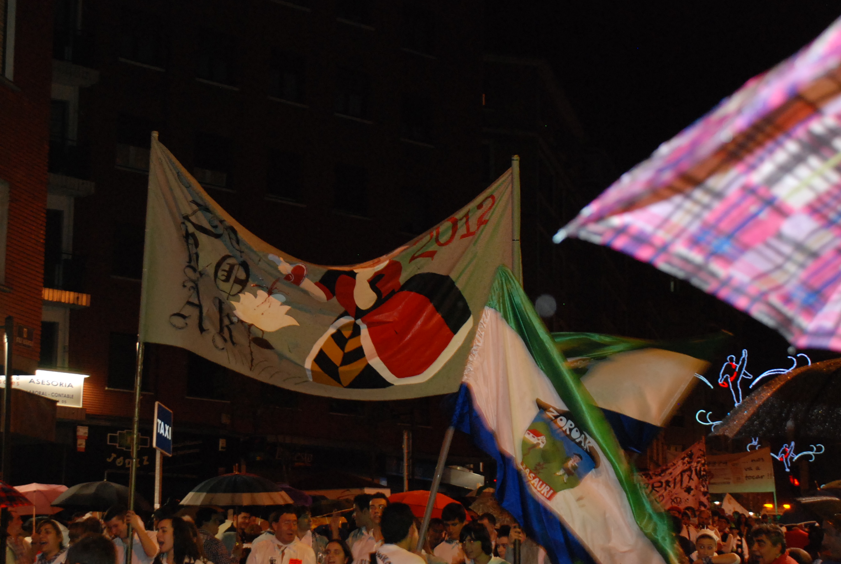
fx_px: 1592
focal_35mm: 68
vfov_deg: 20.1
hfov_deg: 29.5
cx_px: 316
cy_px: 318
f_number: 4.2
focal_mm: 32
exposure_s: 1/30
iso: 800
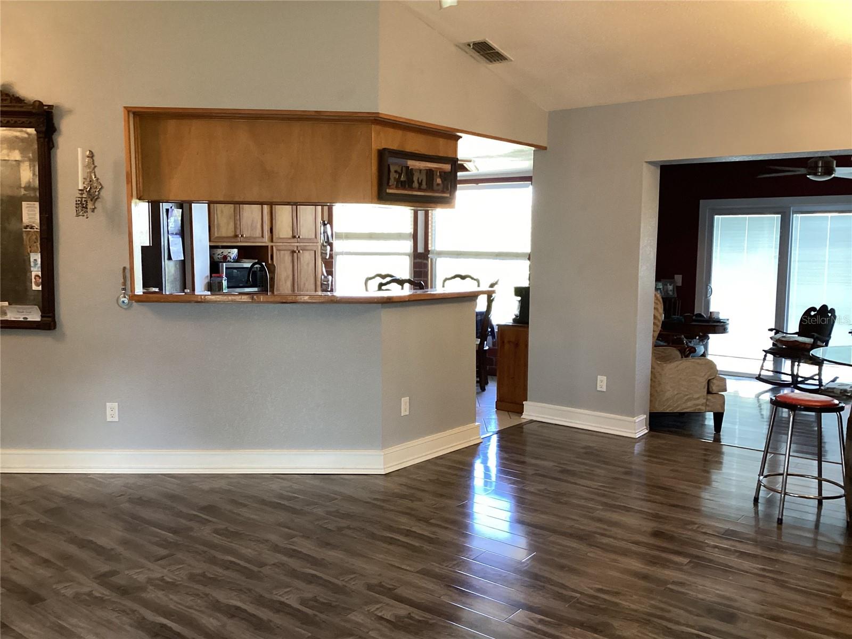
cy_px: 320
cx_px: 426
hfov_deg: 58.4
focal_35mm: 31
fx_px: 763
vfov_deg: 45.4
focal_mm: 3.3
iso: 160
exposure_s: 1/60
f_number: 2.4
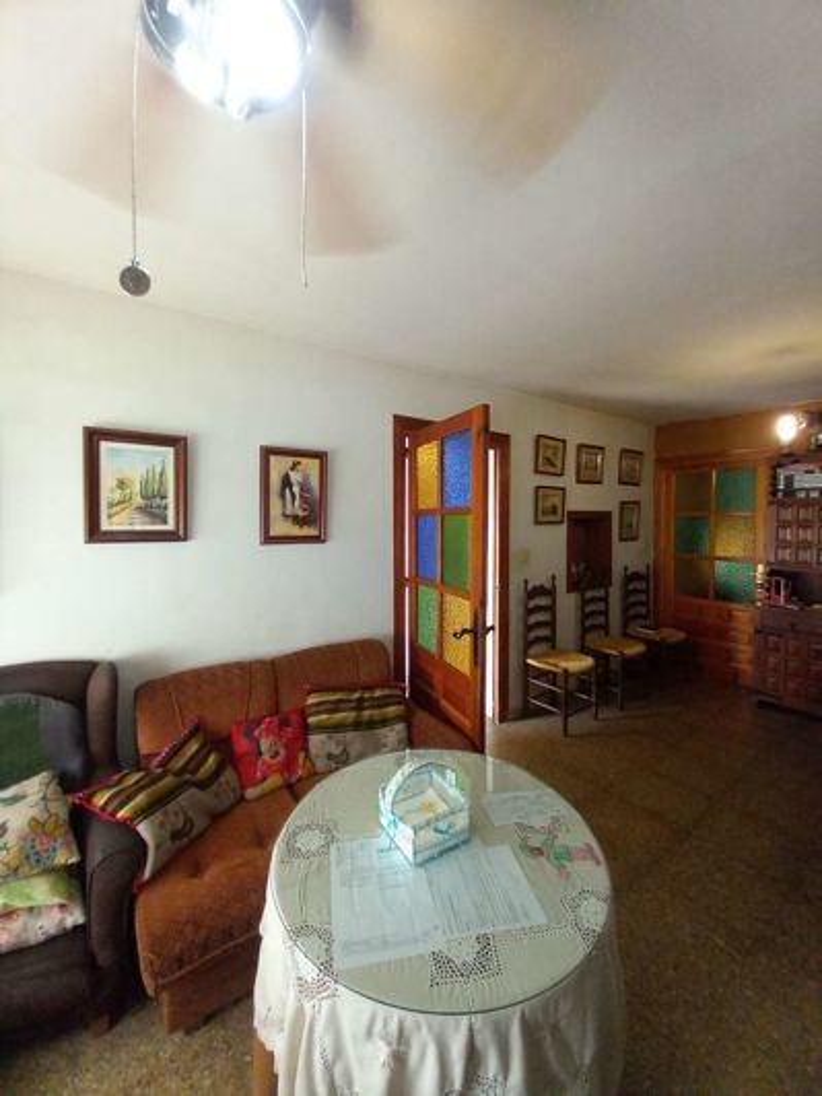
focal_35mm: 13
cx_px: 411
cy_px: 548
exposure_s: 1/50
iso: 160
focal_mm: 1.13
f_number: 2.2
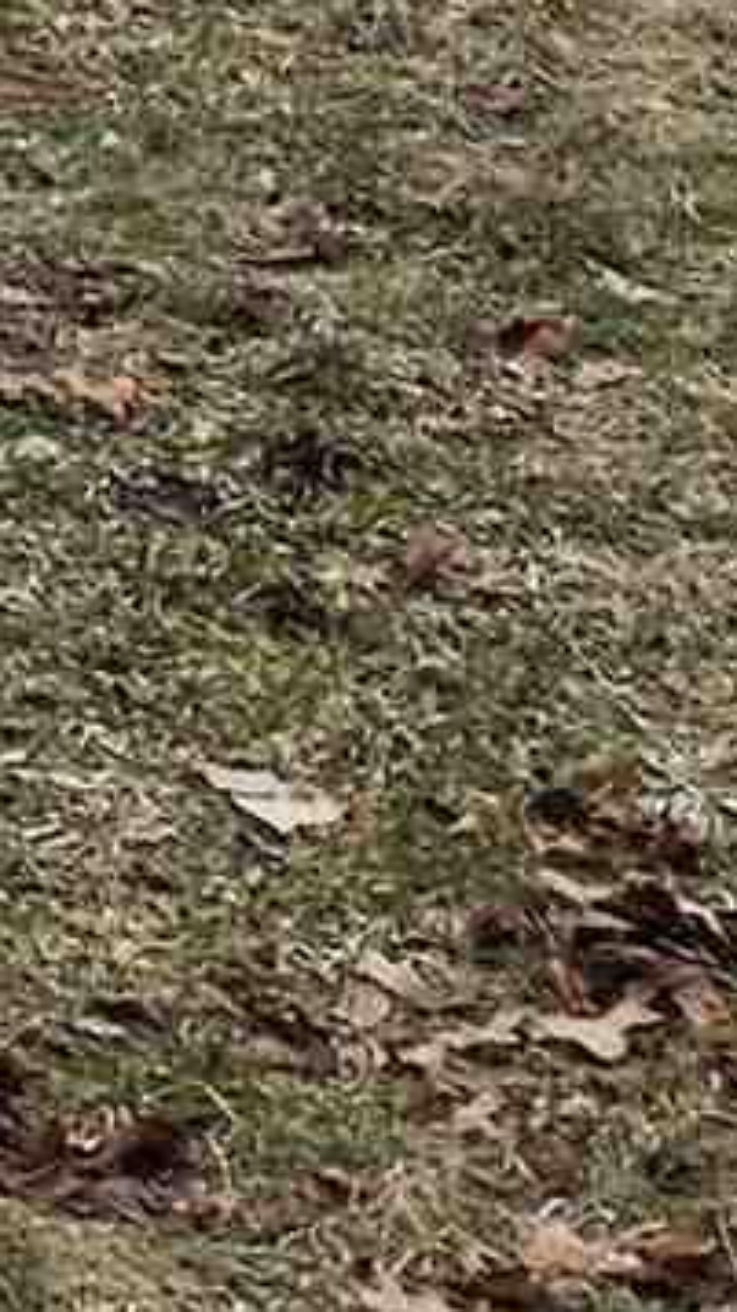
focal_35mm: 215
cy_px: -1733
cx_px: -3700
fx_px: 7480
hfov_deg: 4.4
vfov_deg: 9.1
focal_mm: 5.4
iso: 32
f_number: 1.8
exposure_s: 1/2000
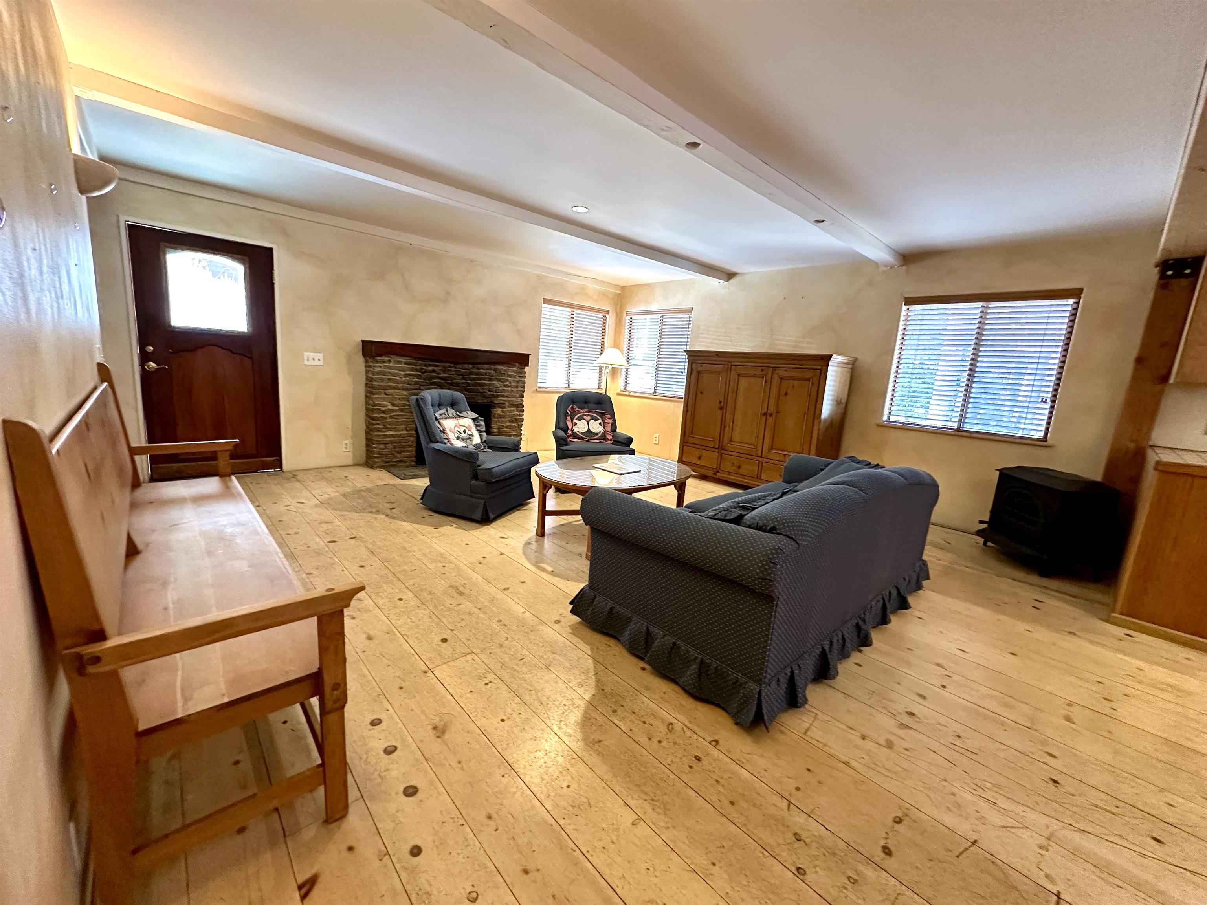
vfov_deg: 85.7
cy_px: 452
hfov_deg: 102.1
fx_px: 488
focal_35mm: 14
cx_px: 604
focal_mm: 2.22
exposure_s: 1/60
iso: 640
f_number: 2.2
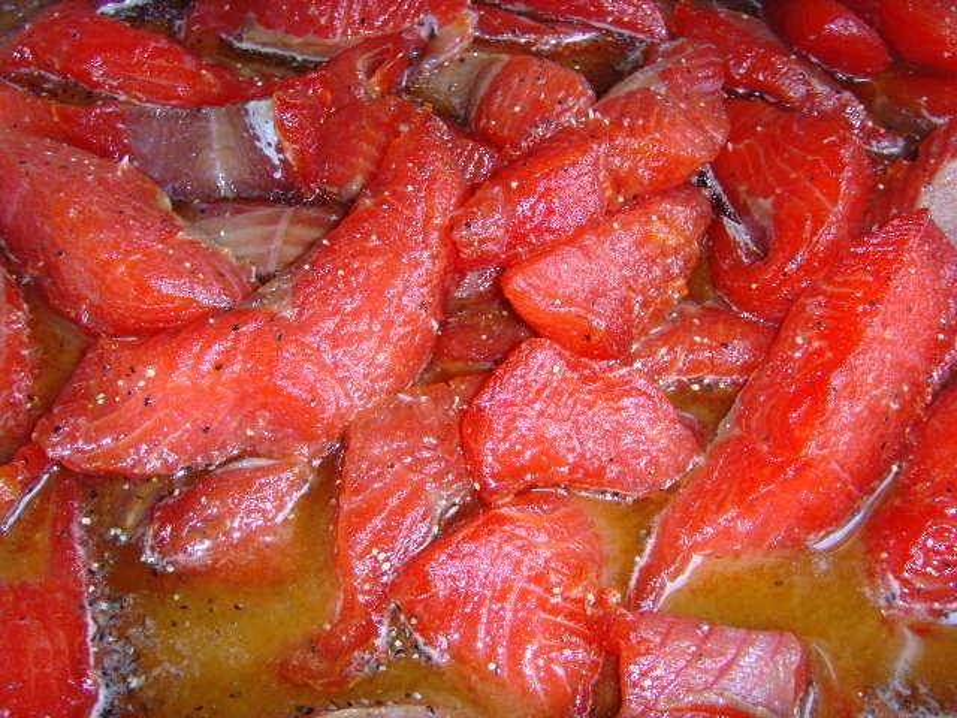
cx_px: 478
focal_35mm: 39
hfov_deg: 47.9
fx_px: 1078
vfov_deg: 36.8
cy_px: 359
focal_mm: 6.6
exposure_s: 1/45
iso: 200
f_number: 3.5
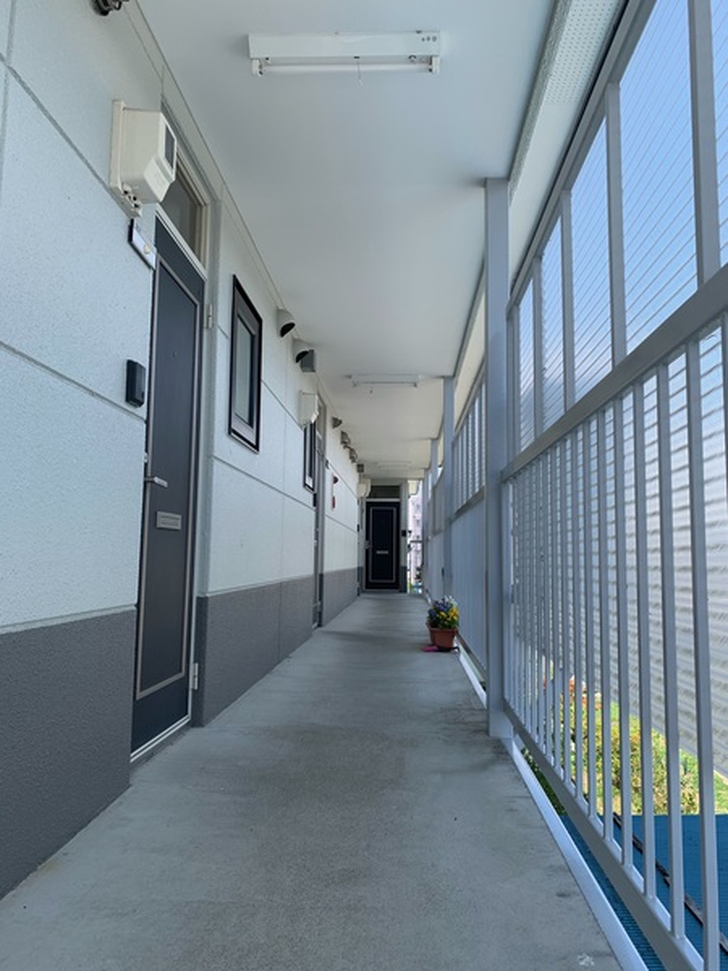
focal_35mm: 26
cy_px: 486
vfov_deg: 67.3
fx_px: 729
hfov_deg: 53.1
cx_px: 364
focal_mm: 4.25
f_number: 1.8
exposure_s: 1/743
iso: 25
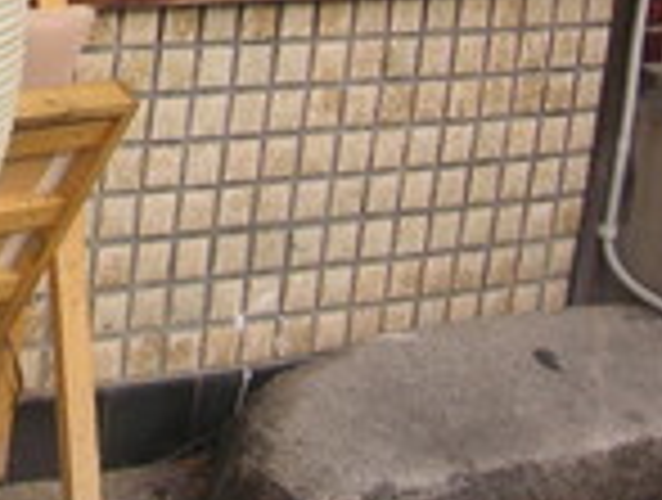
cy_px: -185
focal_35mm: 113
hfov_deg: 16.0
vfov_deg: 12.7
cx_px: -324
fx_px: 2166
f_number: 2.8
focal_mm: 6.1
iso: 50
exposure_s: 1/500
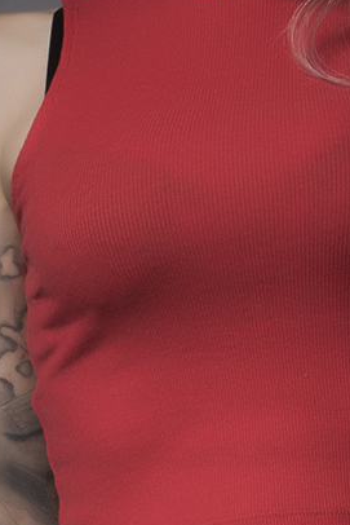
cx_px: 386
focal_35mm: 201
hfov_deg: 6.8
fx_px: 2929
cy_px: 482
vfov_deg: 10.2
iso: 100
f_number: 14
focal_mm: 34
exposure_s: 1/100
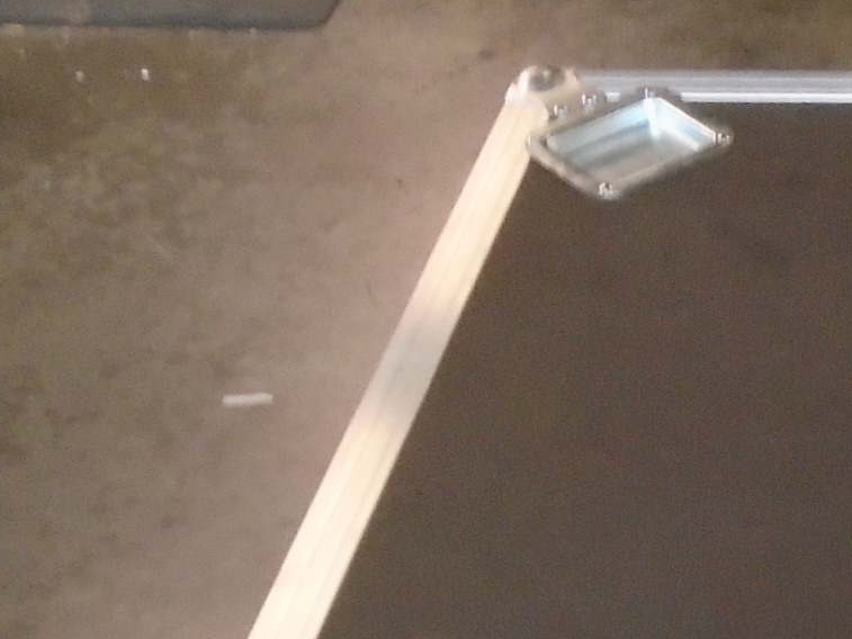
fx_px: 2191
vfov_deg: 15.6
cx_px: 1450
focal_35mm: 89
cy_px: 888
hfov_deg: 18.2
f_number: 3.2
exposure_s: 1/30
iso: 400
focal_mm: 4.6
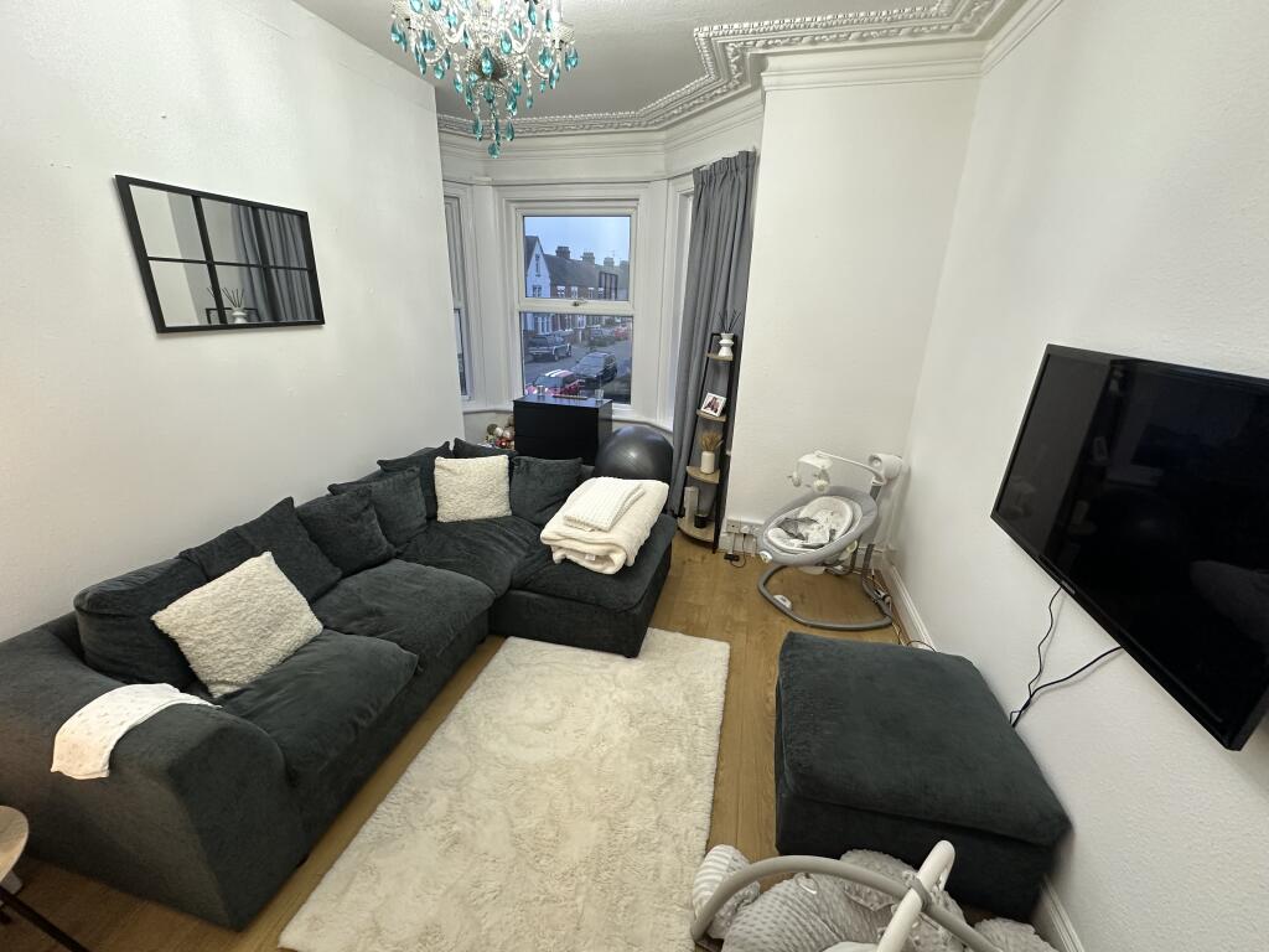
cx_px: 634
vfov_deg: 85.7
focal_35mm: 14
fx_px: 513
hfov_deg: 102.1
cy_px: 476
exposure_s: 1/50
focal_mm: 2.22
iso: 200
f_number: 2.2
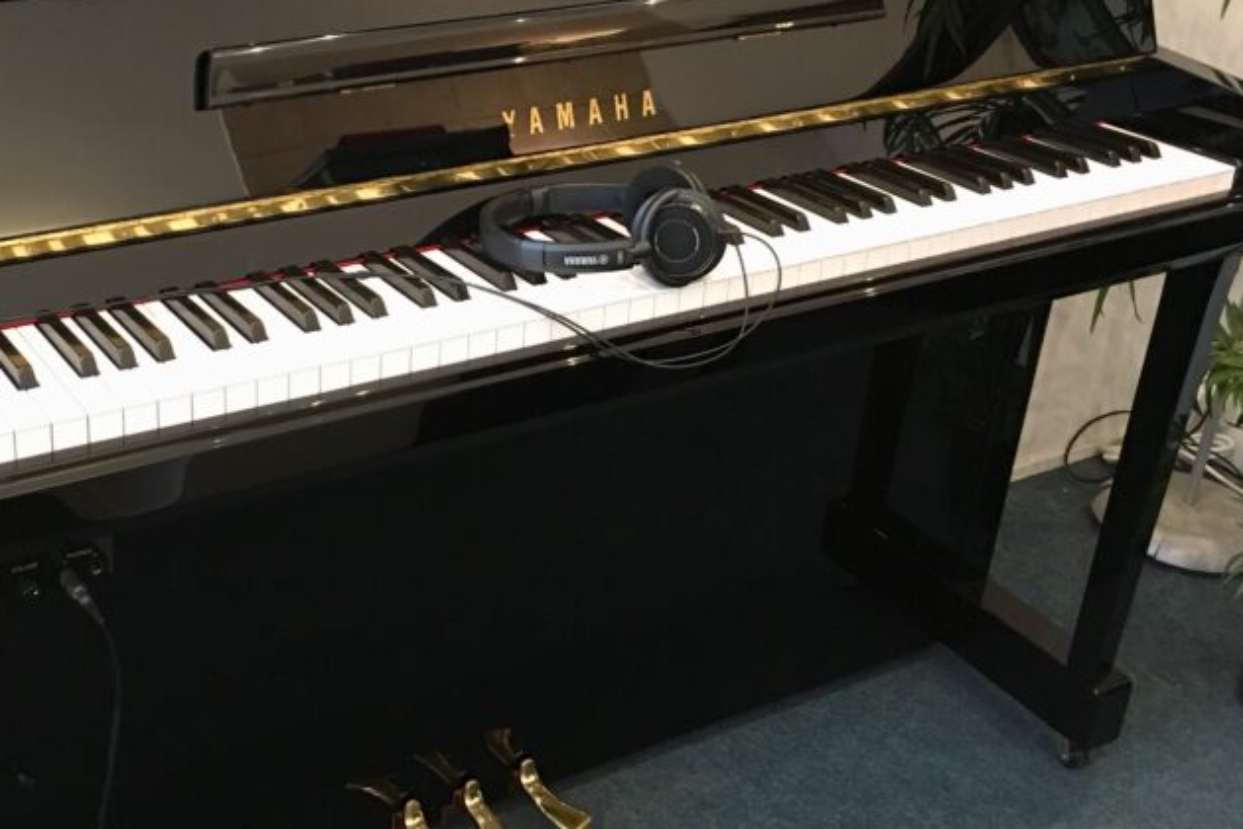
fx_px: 1692
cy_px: 292
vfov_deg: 27.4
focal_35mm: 49
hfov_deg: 39.9
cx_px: 416
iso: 100
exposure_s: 1/17
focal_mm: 4.15
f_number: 2.2
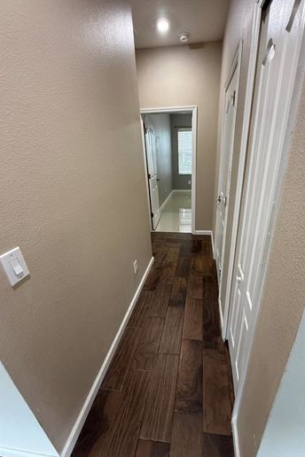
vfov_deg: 100.4
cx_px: 176
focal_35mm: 15
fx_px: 191
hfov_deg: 76.8
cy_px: 234
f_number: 2.2
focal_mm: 2.22
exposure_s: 1/60
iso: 400
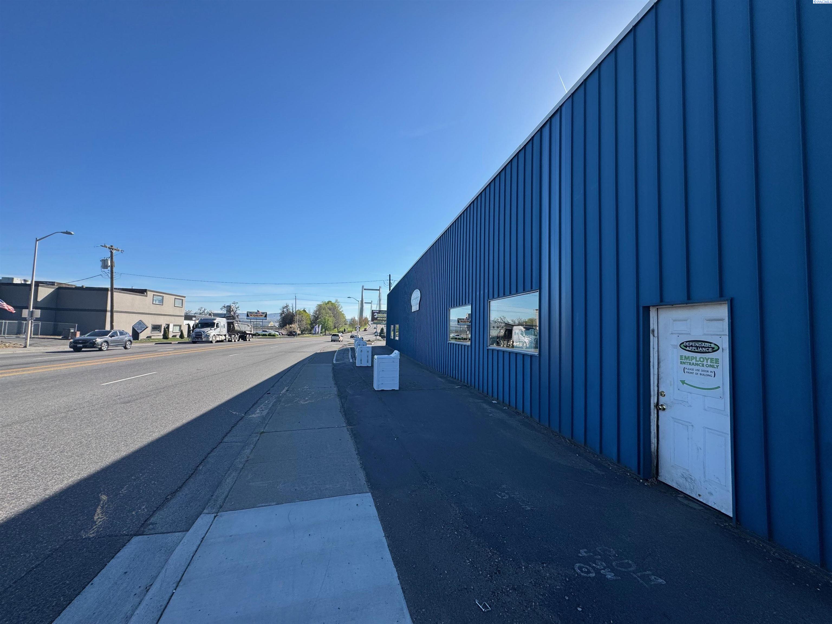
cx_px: 416
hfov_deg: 102.1
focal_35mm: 14
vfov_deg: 85.7
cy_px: 312
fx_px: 336
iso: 40
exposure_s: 1/1420
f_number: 2.2
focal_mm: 2.22
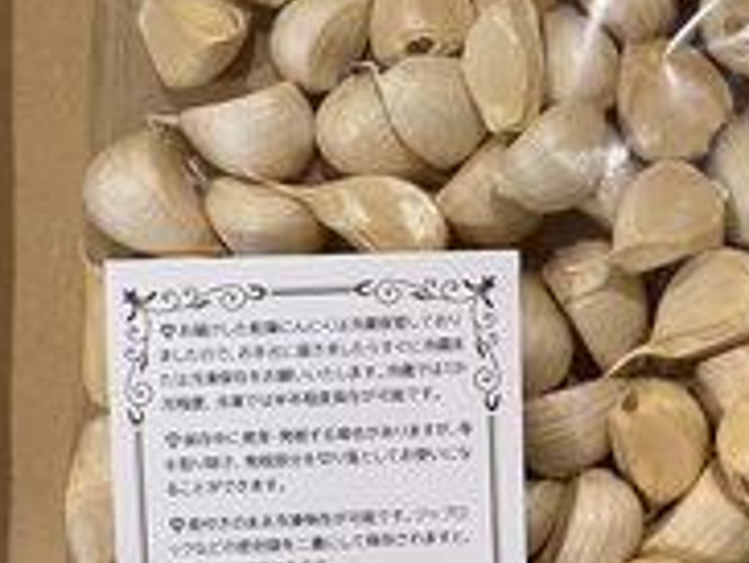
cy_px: 242
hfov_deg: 32.4
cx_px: 642
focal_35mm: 57
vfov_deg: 25.7
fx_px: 1235
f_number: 1.6
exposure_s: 1/60
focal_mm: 4.2
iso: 200
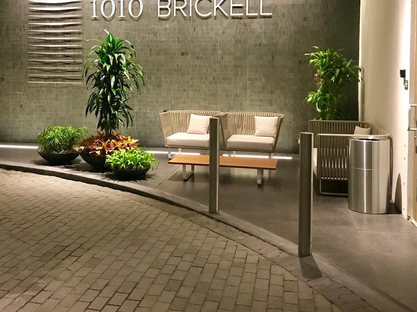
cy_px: 78
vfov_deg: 32.9
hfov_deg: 43.4
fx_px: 518
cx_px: 151
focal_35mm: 43
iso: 100
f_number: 1.8
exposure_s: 1/15
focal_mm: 3.99
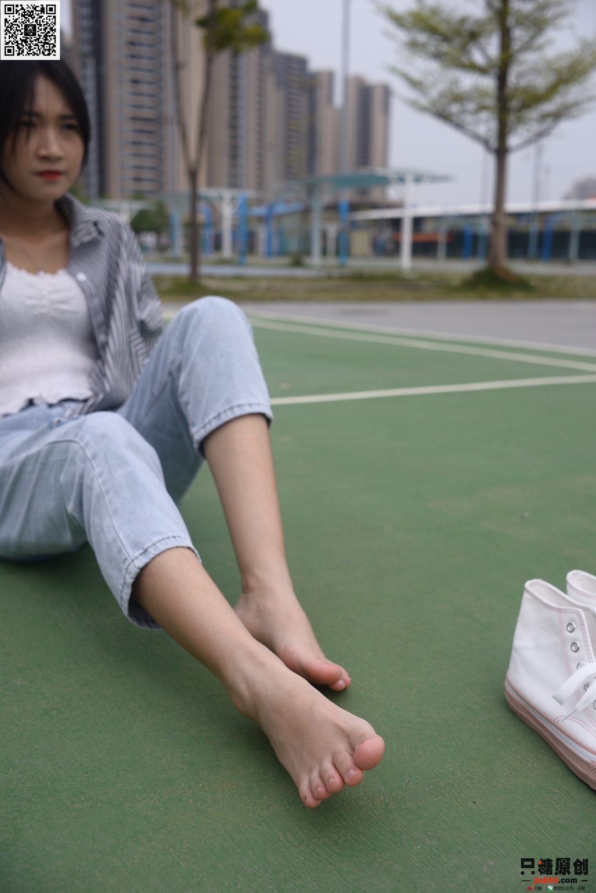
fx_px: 868
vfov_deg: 54.4
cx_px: 298
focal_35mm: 35
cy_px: 446
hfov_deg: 37.9
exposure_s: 1/800
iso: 100
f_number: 5.6
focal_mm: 35
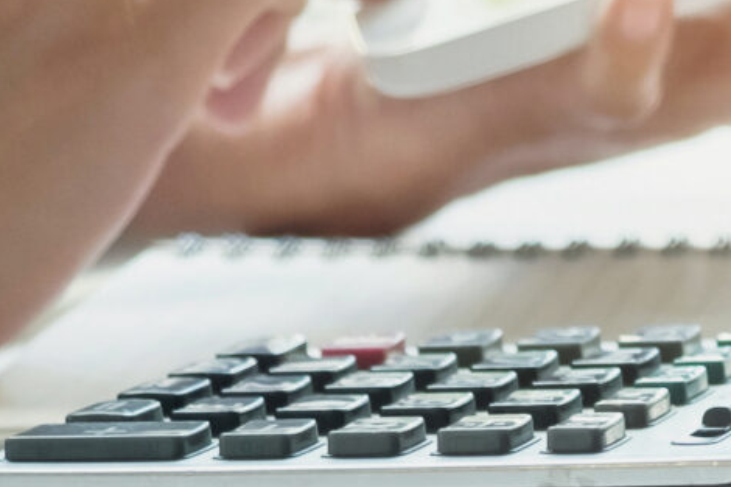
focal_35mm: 256
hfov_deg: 7.8
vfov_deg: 5.4
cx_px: 1378
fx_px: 5196
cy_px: 149
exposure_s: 1/60
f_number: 3.6
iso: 640
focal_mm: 31.5
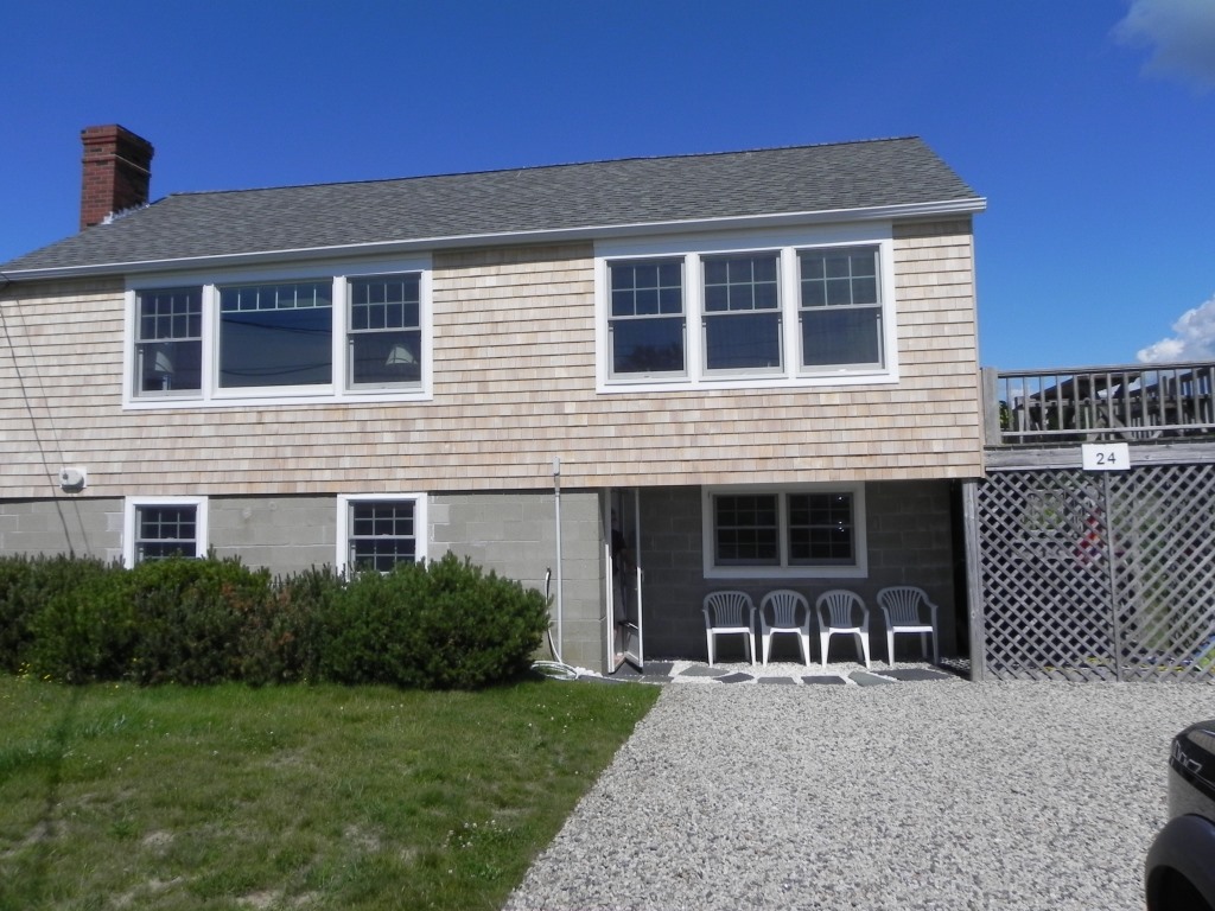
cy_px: 456
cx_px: 608
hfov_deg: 67.3
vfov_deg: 53.1
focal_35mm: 26
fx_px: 913
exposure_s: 1/671
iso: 160
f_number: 8
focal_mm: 4.6
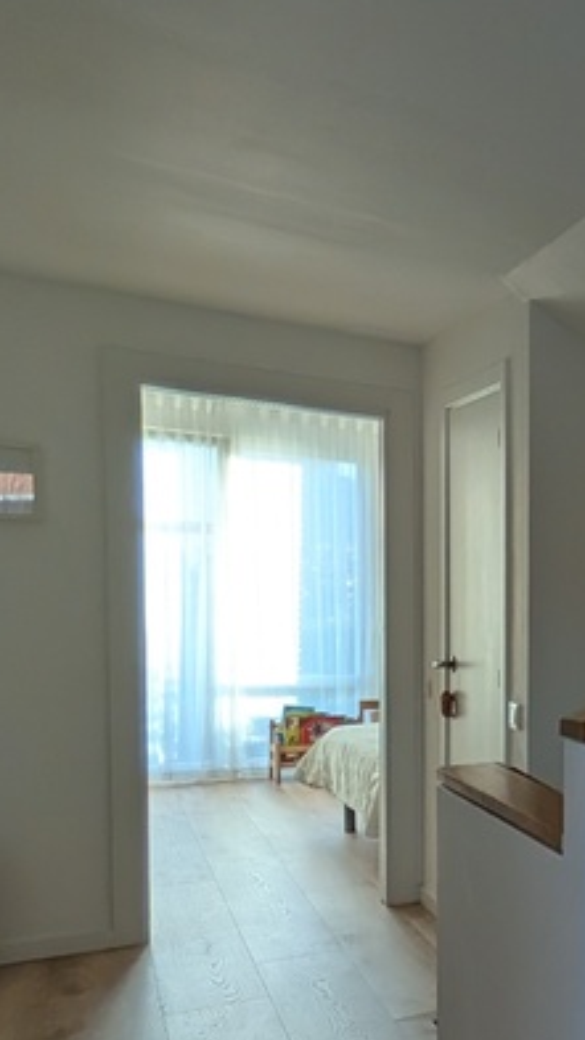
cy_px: 670
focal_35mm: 34
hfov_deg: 19.2
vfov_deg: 57.1
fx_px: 938
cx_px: 1175
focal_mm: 2.02
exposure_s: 1/252
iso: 62
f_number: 1.7
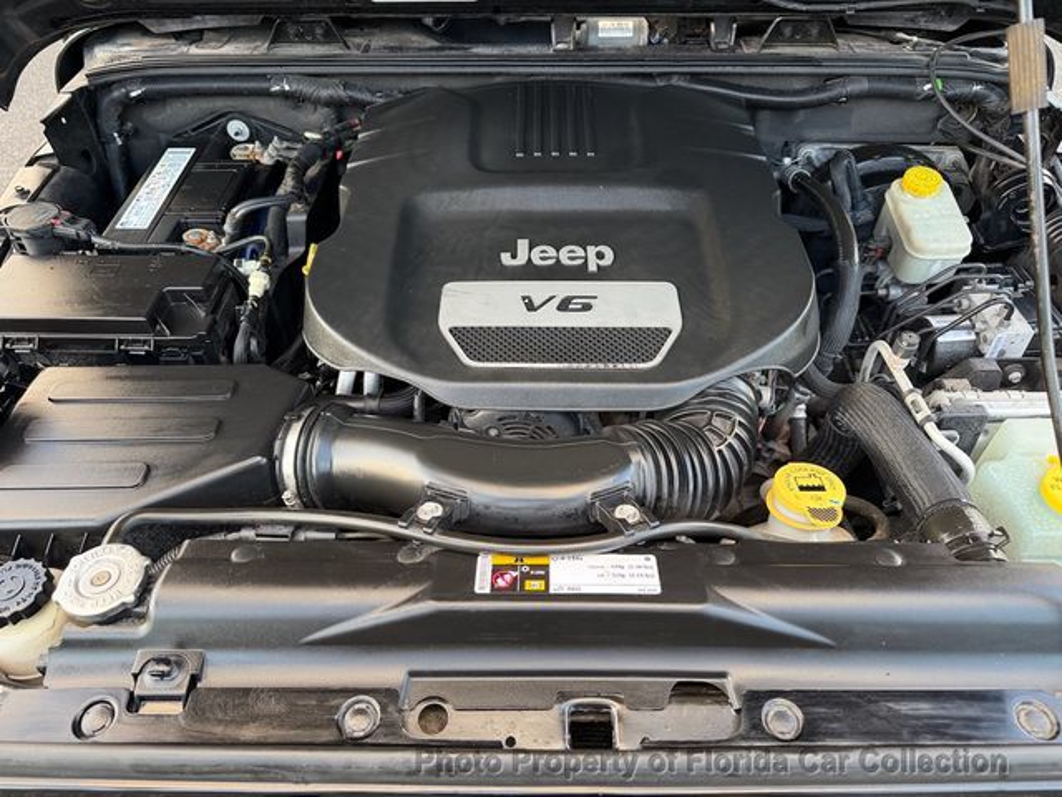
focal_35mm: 24
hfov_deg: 71.6
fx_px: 736
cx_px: 531
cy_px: 398
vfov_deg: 56.8
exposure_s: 1/96
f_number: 1.78
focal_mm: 6.76
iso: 200
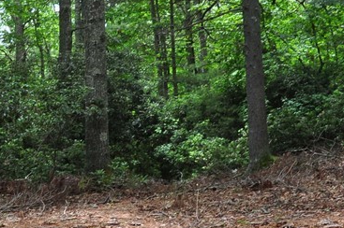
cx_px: 42
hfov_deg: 24.7
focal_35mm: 80
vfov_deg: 17.0
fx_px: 764
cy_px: 100
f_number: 9
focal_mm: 18
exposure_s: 1/100
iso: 400
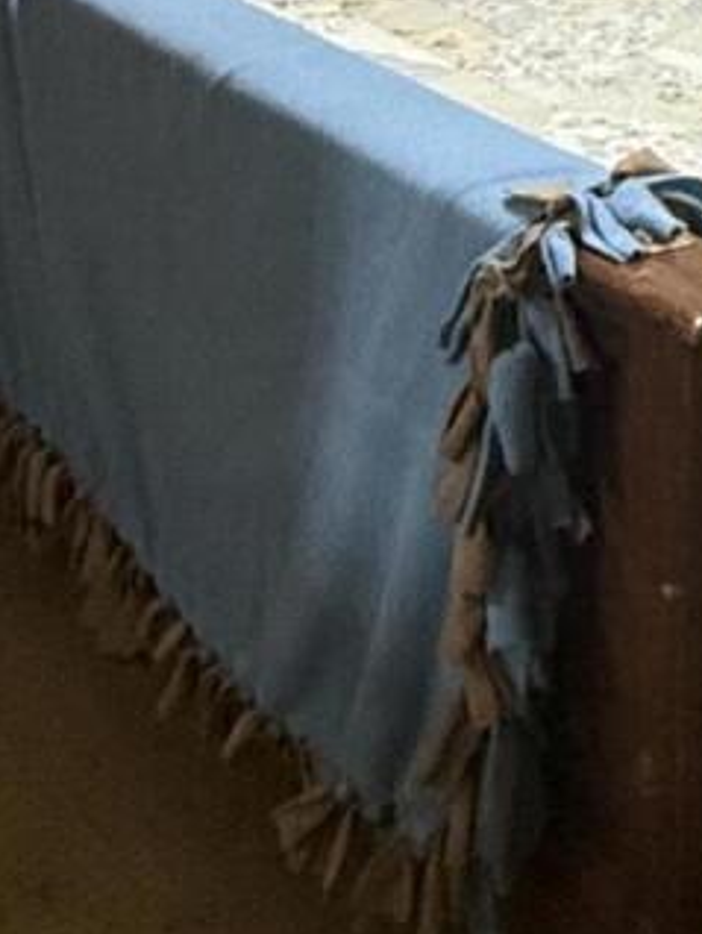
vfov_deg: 19.7
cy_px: -417
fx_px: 2376
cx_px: 928
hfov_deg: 15.9
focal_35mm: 88
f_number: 2.2
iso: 320
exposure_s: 1/60
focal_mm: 2.22
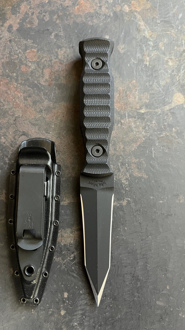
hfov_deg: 40.0
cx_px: 72
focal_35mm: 29
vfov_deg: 66.1
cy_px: 169
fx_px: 253
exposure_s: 1/30
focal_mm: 5.1
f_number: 1.6
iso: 640
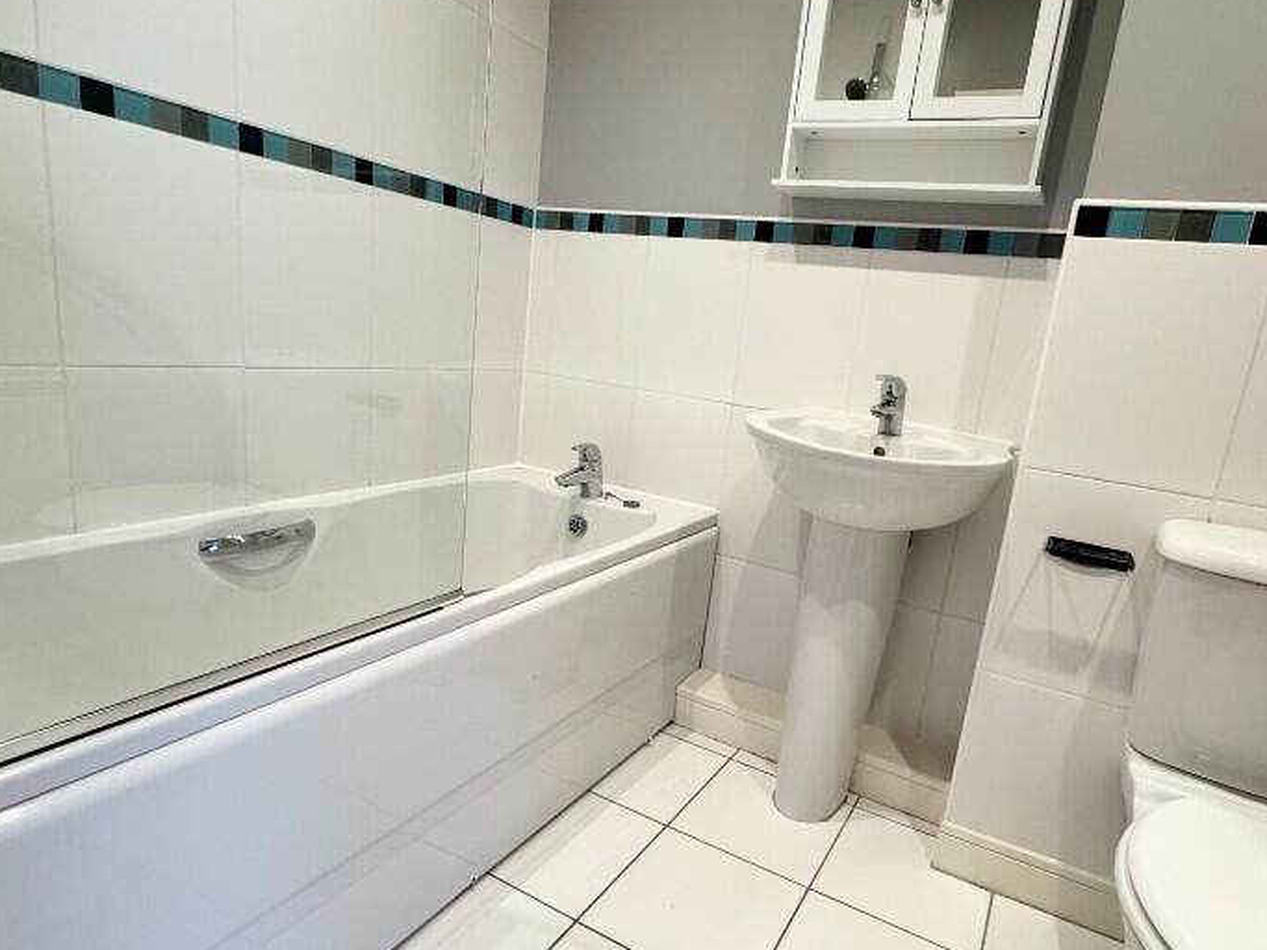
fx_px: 768
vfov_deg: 63.4
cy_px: 508
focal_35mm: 21
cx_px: 705
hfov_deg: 78.7
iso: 200
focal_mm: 2.22
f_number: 2.2
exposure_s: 1/50
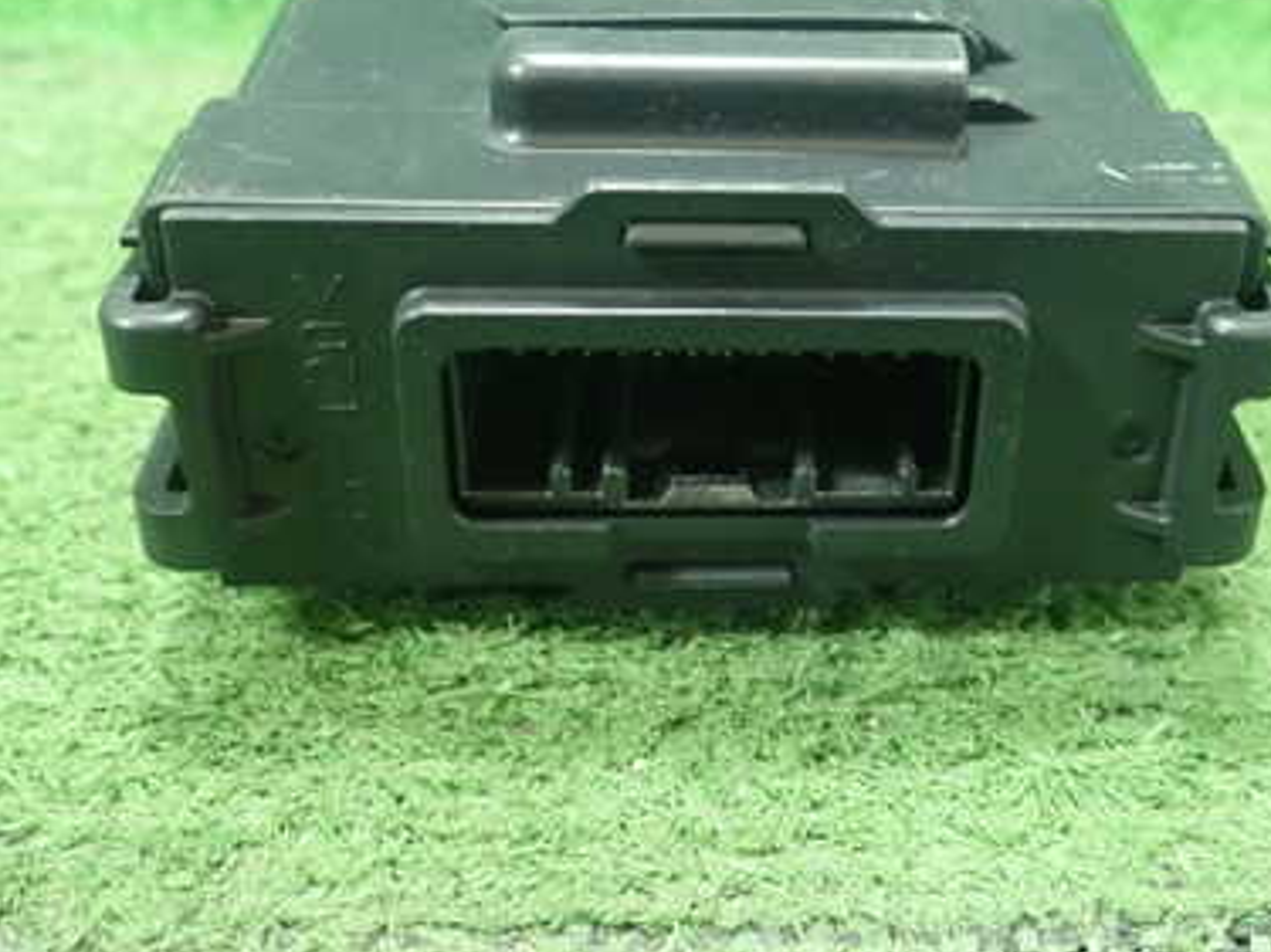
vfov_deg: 30.1
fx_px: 1762
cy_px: 332
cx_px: 793
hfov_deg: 39.4
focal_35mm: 48
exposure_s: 1/100
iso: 800
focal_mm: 5.5
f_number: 2.3
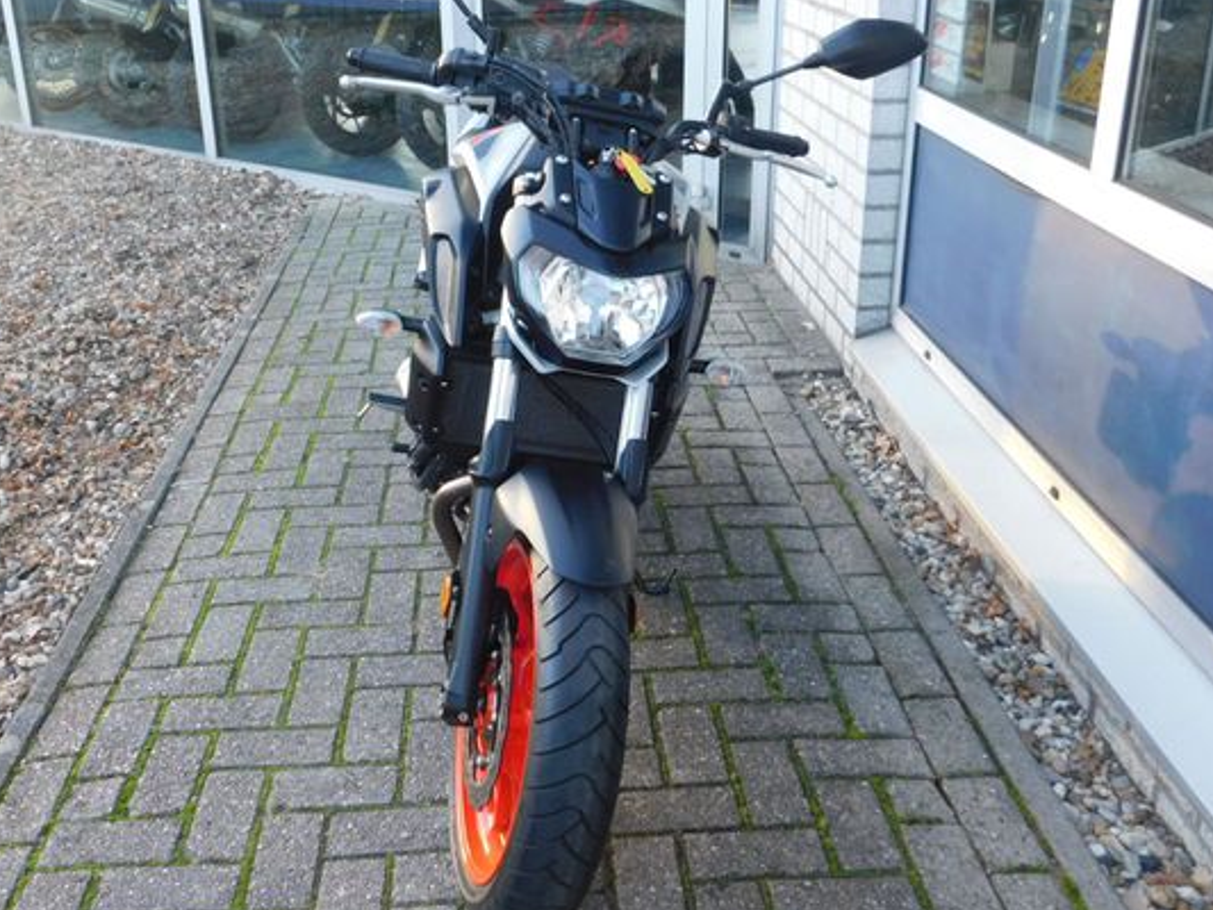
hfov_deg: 51.3
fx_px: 1262
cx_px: 546
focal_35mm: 36
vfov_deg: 39.6
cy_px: 412
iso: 125
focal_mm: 5.3
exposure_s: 1/40
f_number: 3.2
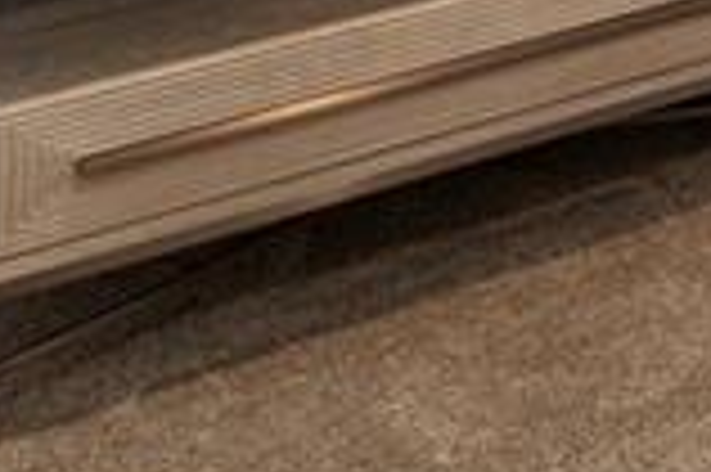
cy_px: -881
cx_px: 1960
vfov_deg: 10.5
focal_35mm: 97
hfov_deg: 12.6
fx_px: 1914
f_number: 7.1
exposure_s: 1/60
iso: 200
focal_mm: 10
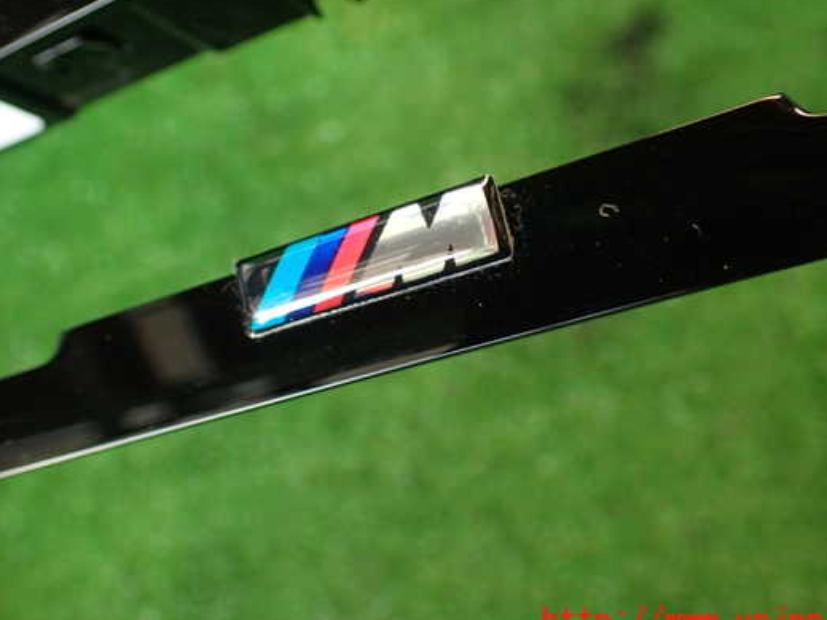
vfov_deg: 38.6
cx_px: 424
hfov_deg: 50.1
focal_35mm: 37
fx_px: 884
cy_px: 284
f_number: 2.4
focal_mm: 5.79
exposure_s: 1/30
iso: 200
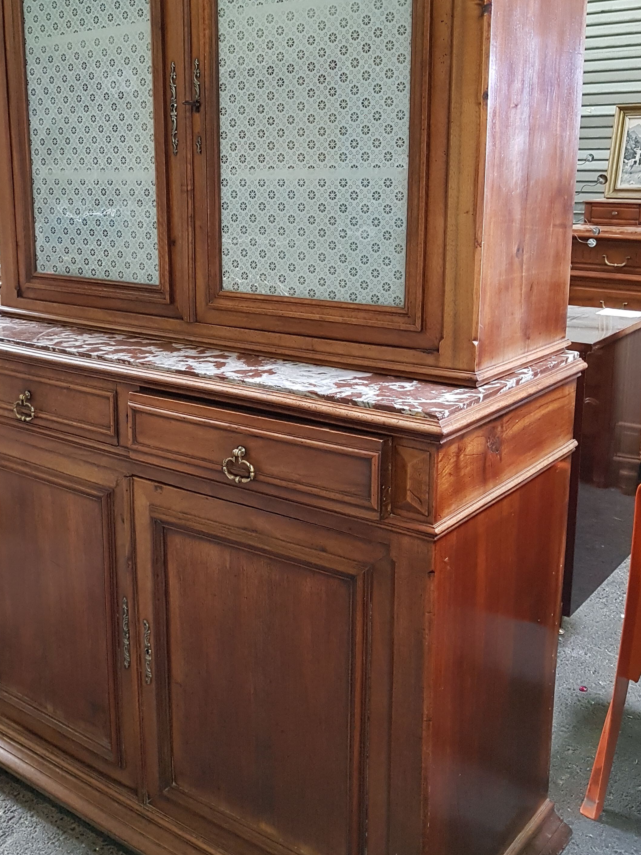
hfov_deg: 38.3
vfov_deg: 49.9
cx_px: 221
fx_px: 913
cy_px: 355
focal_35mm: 37
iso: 250
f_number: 1.7
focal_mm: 4.2
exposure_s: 1/20
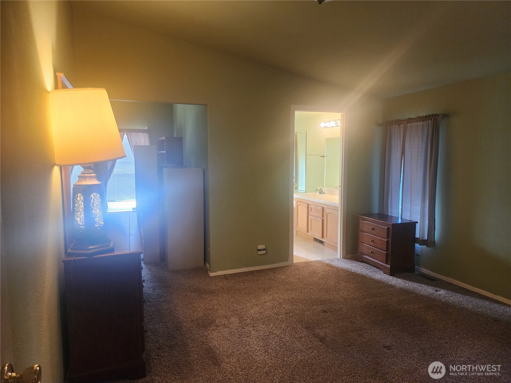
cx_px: 256
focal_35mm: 23
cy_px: 192
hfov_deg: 73.9
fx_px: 340
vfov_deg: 58.9
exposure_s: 1/120
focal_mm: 6.4
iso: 400
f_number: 1.8
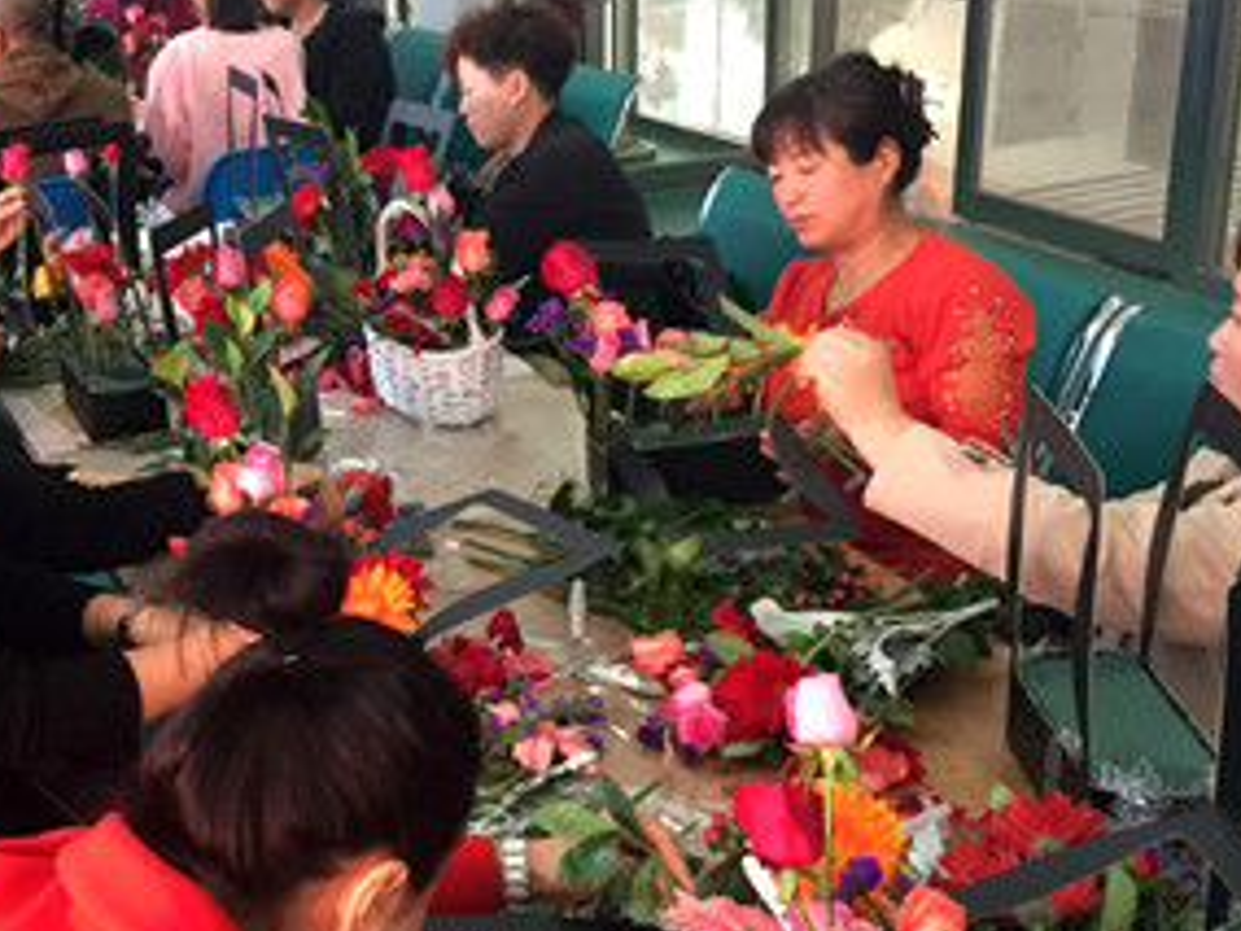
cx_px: 258
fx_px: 1828
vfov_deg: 28.5
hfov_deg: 36.3
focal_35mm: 51
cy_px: 522
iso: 100
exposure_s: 1/17
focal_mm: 4.15
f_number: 2.2
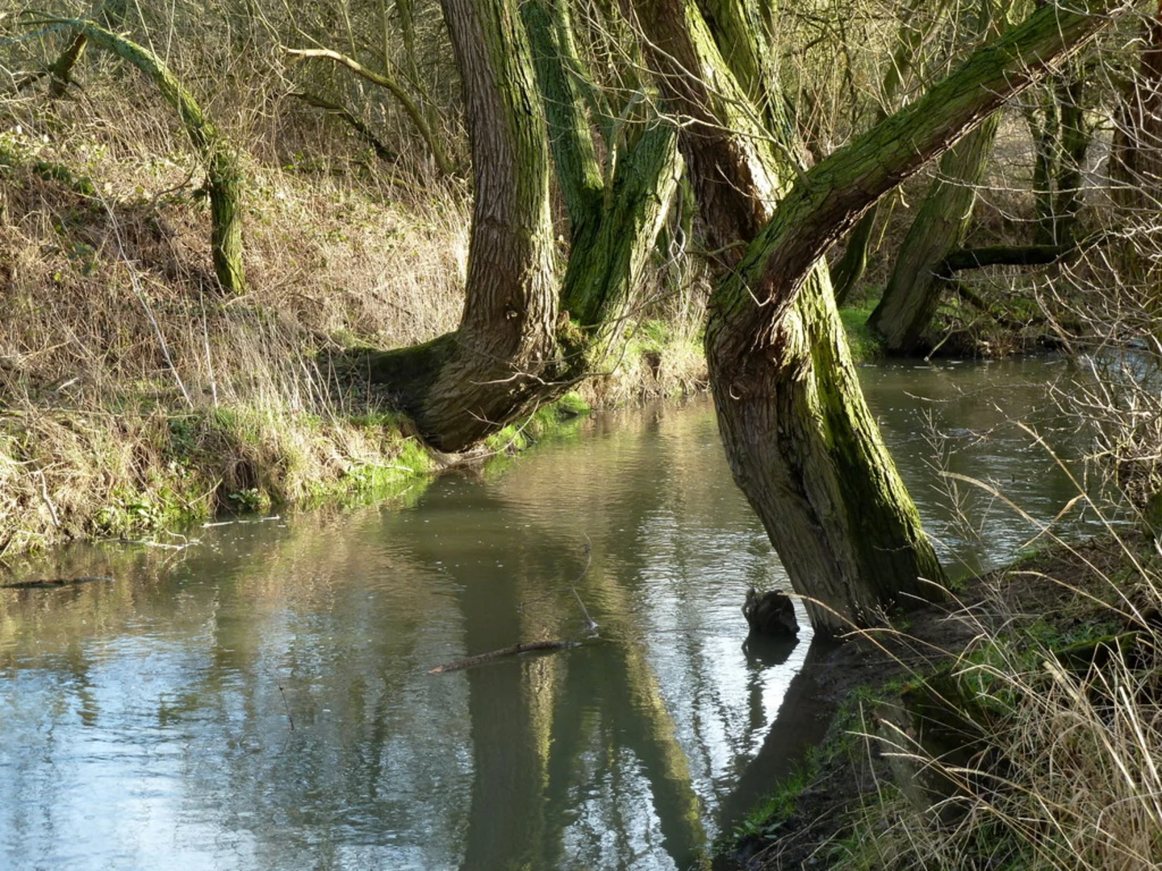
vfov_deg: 21.9
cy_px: 436
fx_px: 2249
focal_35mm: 67
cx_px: 581
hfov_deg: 29.0
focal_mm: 11
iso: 100
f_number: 4.1
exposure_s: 1/40
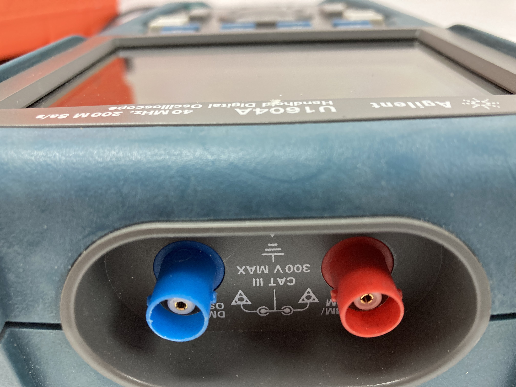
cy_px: 194
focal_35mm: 28
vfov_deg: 49.7
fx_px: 417
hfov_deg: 63.4
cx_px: 258
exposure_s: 1/60
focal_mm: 3.99
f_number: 1.8
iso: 100
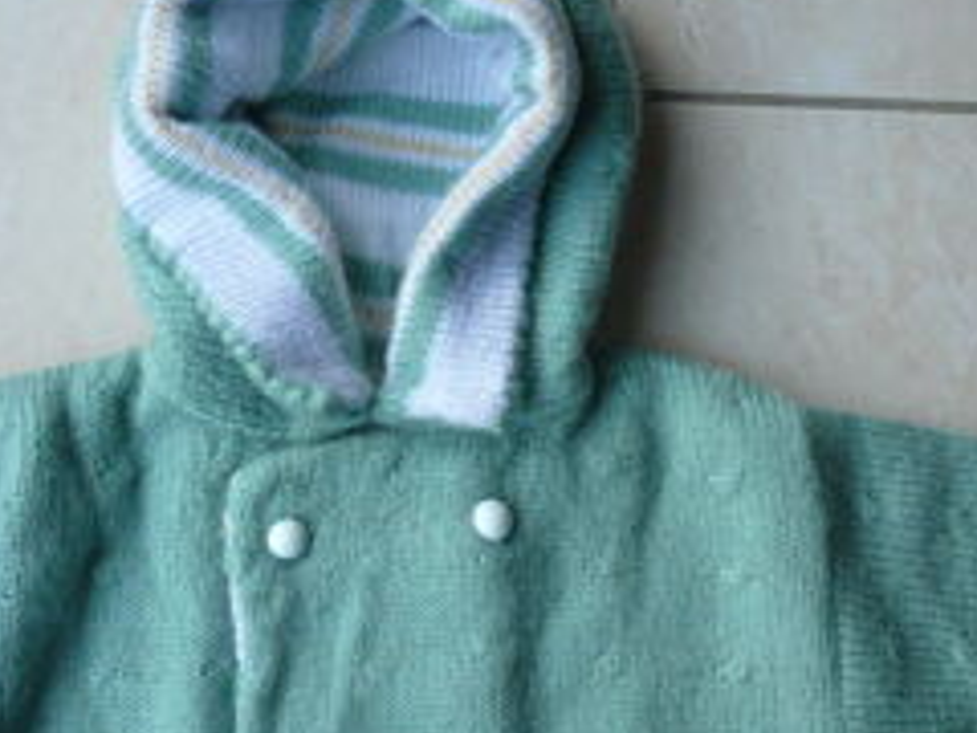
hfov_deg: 32.2
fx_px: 1693
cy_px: 607
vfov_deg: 24.0
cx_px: 480
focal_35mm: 60
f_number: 2.9
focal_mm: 4.9
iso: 100
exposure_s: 1/60
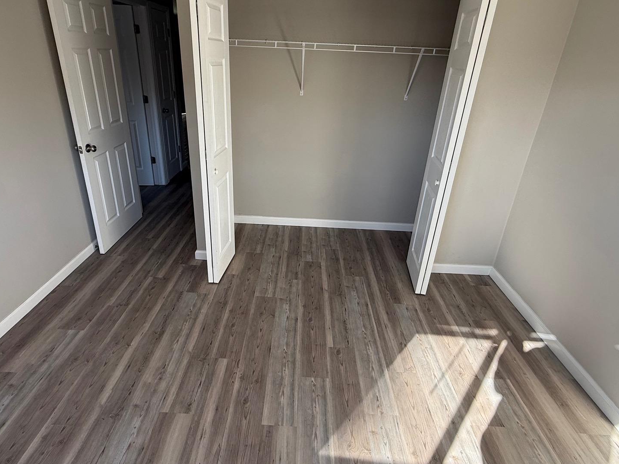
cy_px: 213
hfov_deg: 81.7
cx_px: 293
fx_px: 358
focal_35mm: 20
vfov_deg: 65.9
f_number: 2.2
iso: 64
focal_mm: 2.22
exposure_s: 1/124
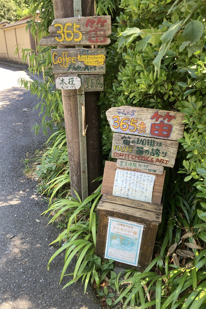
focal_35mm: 30
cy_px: 150
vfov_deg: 61.9
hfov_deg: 43.6
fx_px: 257
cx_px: 105
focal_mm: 3.99
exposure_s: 1/121
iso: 50
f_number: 1.8
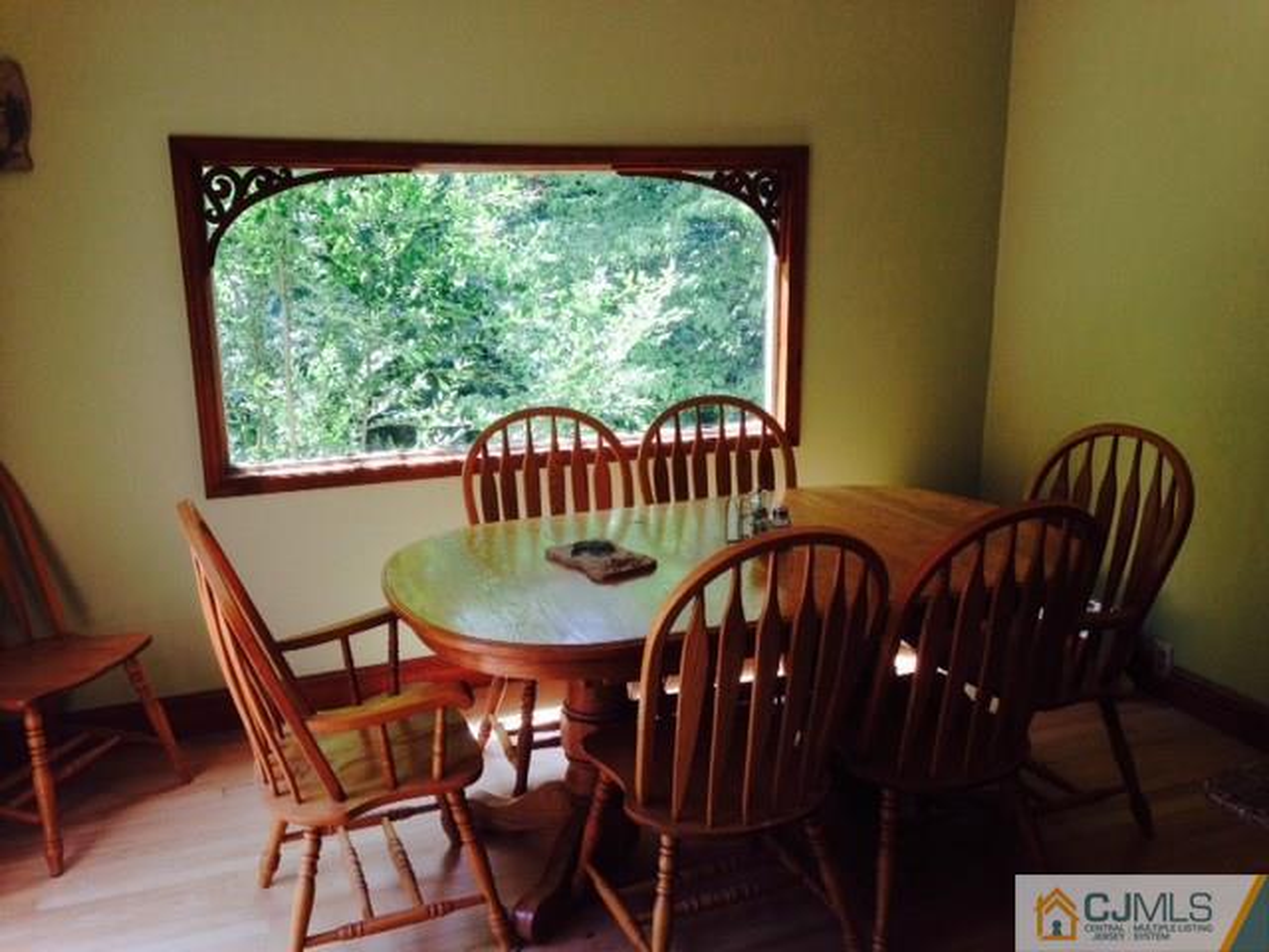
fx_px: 1210
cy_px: 476
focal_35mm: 33
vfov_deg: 42.9
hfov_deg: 55.4
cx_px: 634
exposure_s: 1/120
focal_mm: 4.12
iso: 50
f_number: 2.4
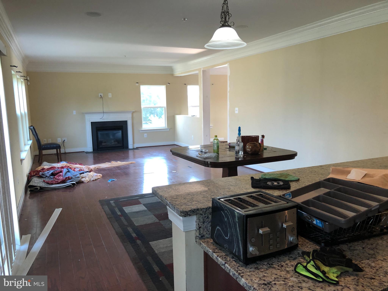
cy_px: 146
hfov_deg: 63.4
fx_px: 314
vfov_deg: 49.7
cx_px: 194
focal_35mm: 28
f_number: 1.8
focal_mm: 3.99
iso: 40
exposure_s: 1/30
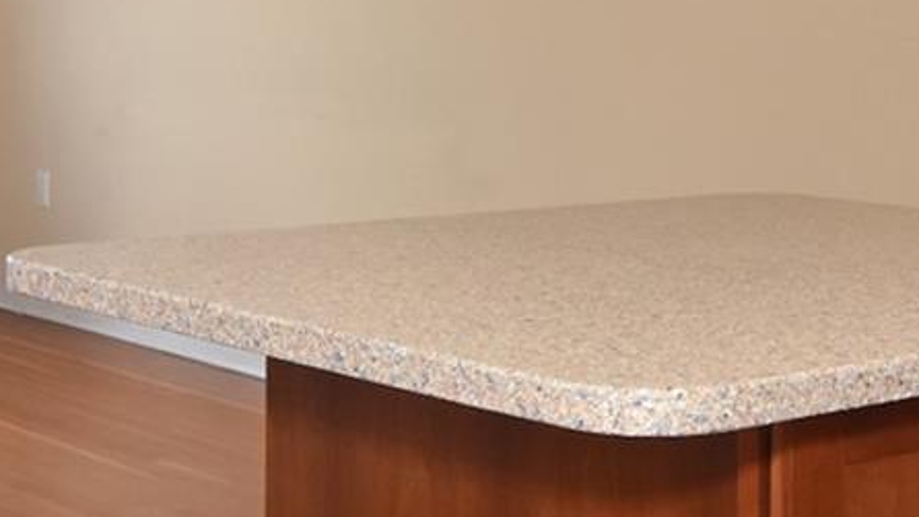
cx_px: 620
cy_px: -7
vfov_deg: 14.9
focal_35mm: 79
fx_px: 1935
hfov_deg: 26.5
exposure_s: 1/50
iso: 640
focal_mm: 11
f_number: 11
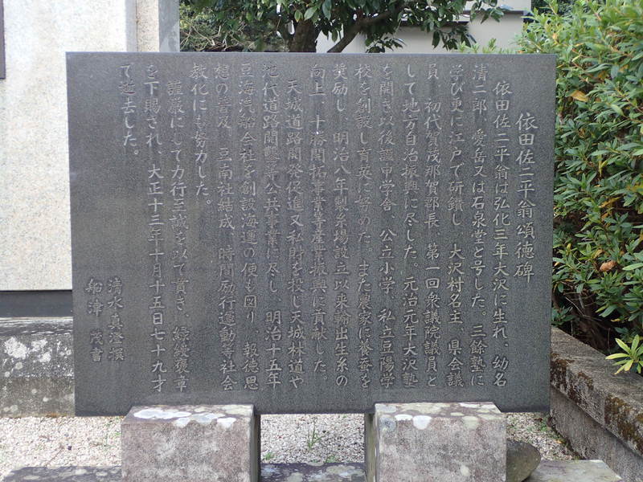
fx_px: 743
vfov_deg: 36.0
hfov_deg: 46.8
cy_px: 241
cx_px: 322
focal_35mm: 40
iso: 125
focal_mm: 7.34
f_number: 2.8
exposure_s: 1/80
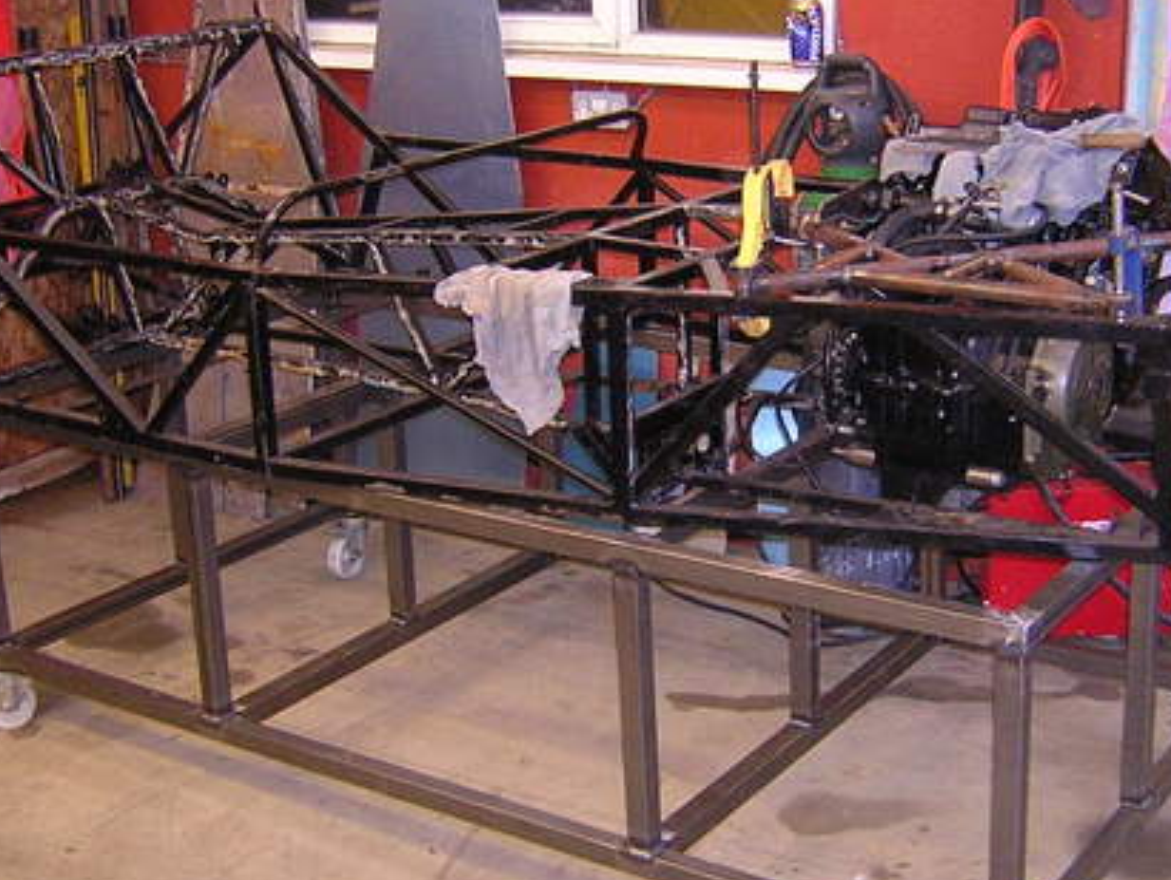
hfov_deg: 34.2
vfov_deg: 26.1
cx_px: 684
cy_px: 330
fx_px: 1896
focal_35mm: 56
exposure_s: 1/60.1
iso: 400
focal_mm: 4.7
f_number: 2.6
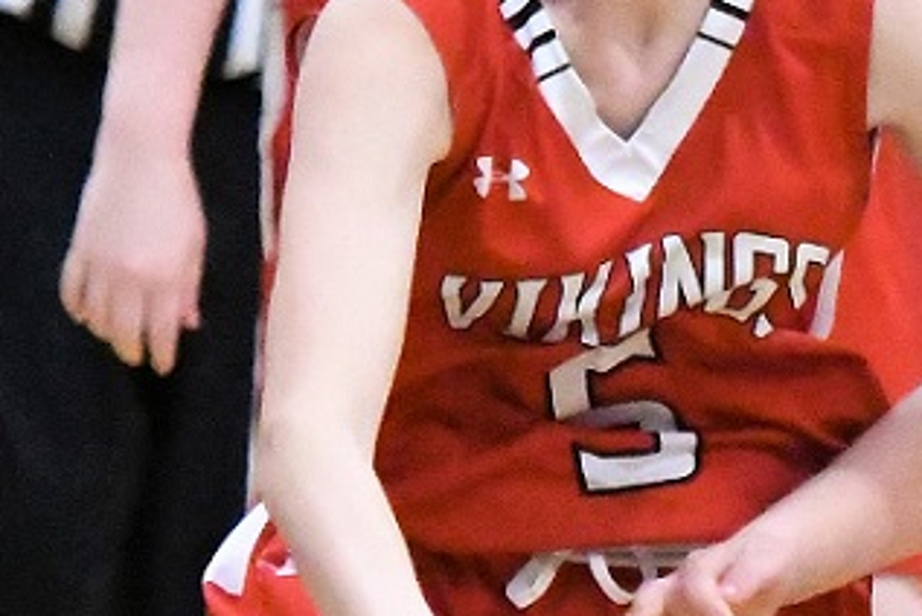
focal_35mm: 702
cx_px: 806
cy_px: 657
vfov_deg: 2.0
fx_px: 17992
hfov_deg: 2.9
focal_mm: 125
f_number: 2.8
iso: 18000
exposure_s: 1/1000
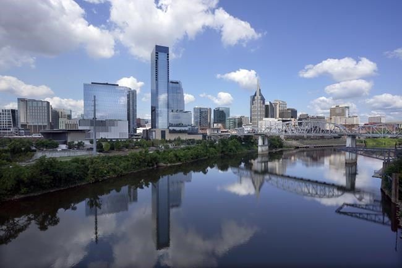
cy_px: 134
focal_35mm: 18
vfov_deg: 67.4
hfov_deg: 90.0
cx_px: 201
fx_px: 201
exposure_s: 1/500
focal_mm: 18
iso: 640
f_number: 16
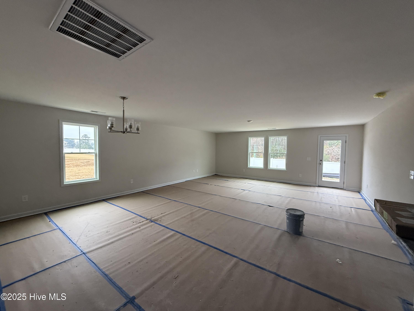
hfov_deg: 102.1
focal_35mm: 14
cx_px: 207
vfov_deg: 85.7
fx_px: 167
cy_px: 156
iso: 320
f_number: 2.2
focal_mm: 2.22
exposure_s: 1/99
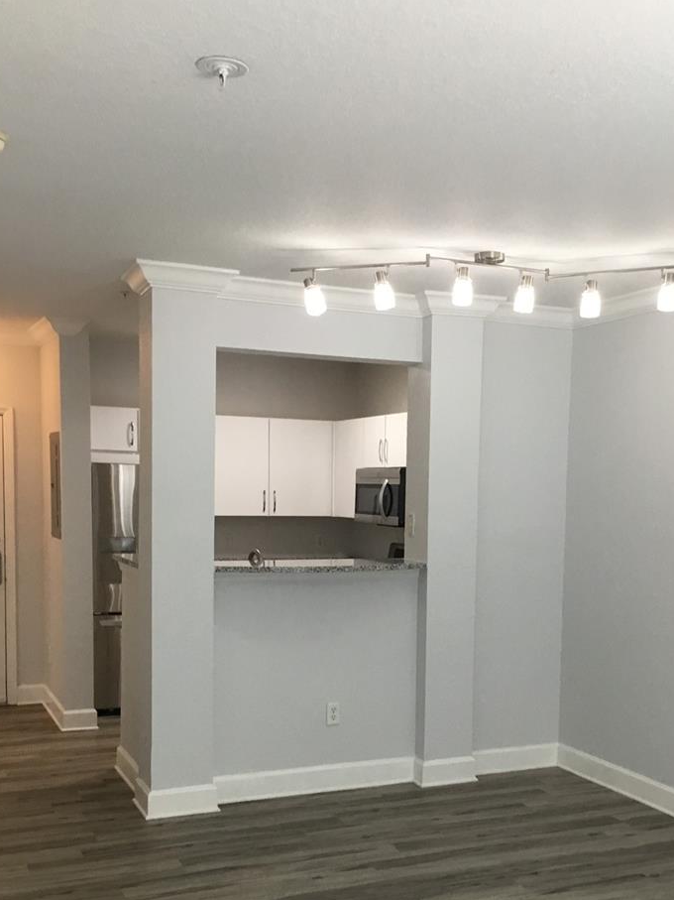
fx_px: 1065
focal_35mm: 41
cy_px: 578
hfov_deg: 35.1
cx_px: 386
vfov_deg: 45.3
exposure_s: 1/30
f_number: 2.4
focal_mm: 3.3
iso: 64
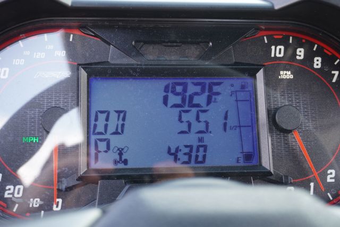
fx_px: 454
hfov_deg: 41.1
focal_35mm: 48
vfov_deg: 28.1
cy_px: 114
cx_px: 170
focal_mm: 32
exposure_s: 1/60
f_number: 5
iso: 250
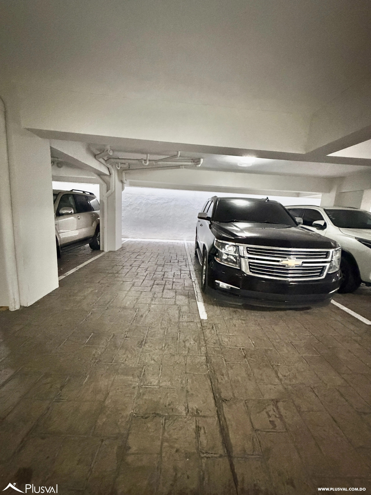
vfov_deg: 102.1
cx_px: 186
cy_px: 248
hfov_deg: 85.7
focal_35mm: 14
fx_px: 200
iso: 1250
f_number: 2.2
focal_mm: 2.22
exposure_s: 1/30
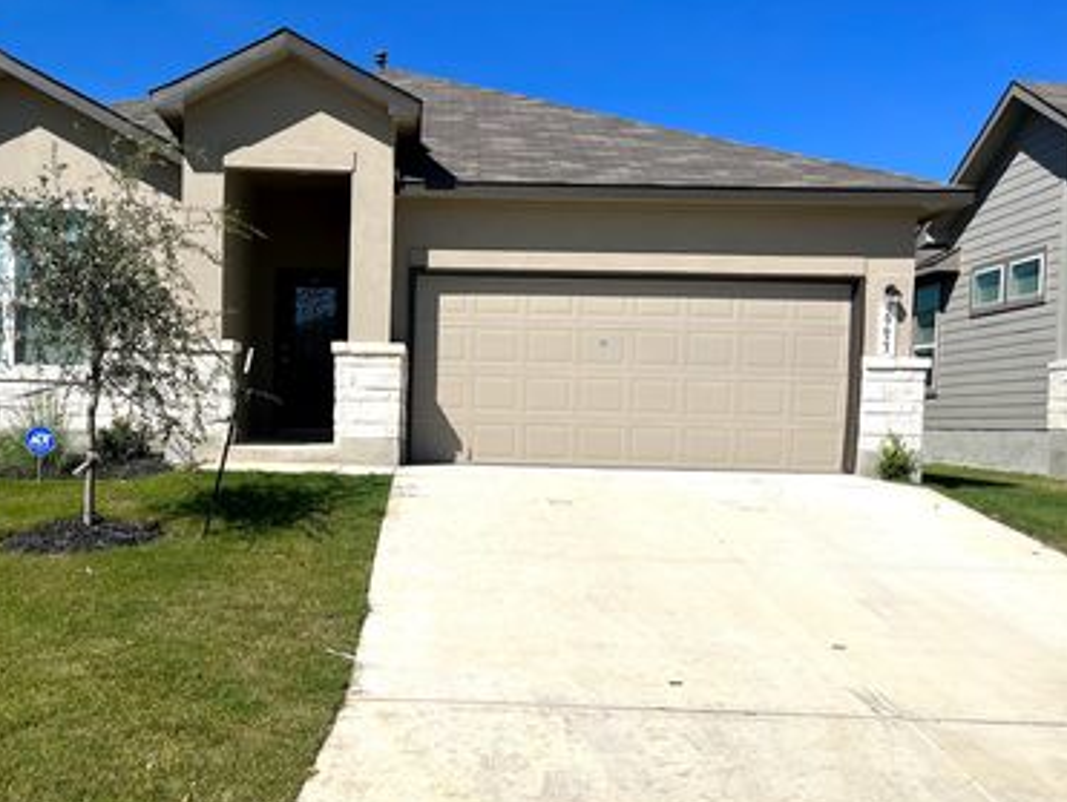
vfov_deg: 40.7
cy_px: 461
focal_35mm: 35
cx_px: 417
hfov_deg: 52.2
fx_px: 1080
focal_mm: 5.1
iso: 50
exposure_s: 1/7353
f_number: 1.6
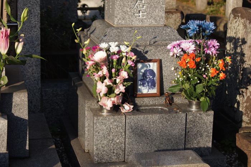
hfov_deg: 24.6
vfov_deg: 16.5
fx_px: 575
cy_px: 84
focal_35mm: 82
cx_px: 126
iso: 100
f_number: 5.6
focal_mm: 55
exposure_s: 1/250
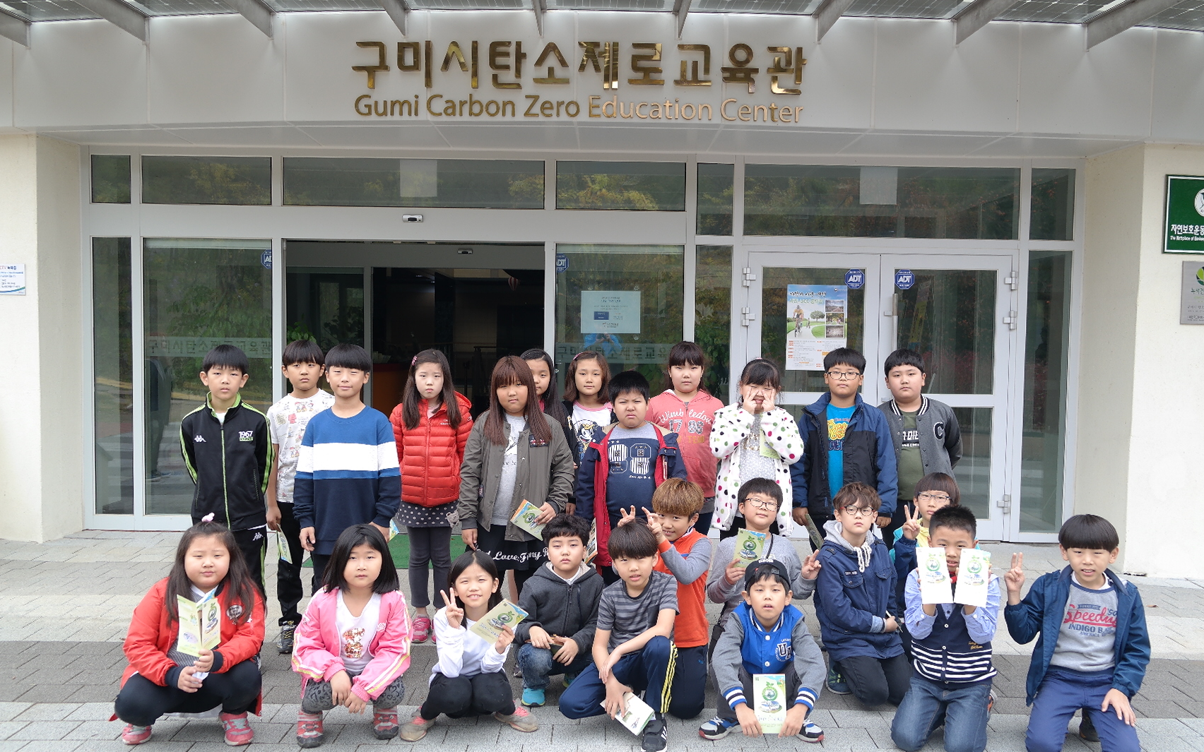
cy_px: 393
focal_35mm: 31
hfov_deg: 61.2
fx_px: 1017
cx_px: 606
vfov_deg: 40.6
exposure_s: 1/125
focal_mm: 20
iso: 100
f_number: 4
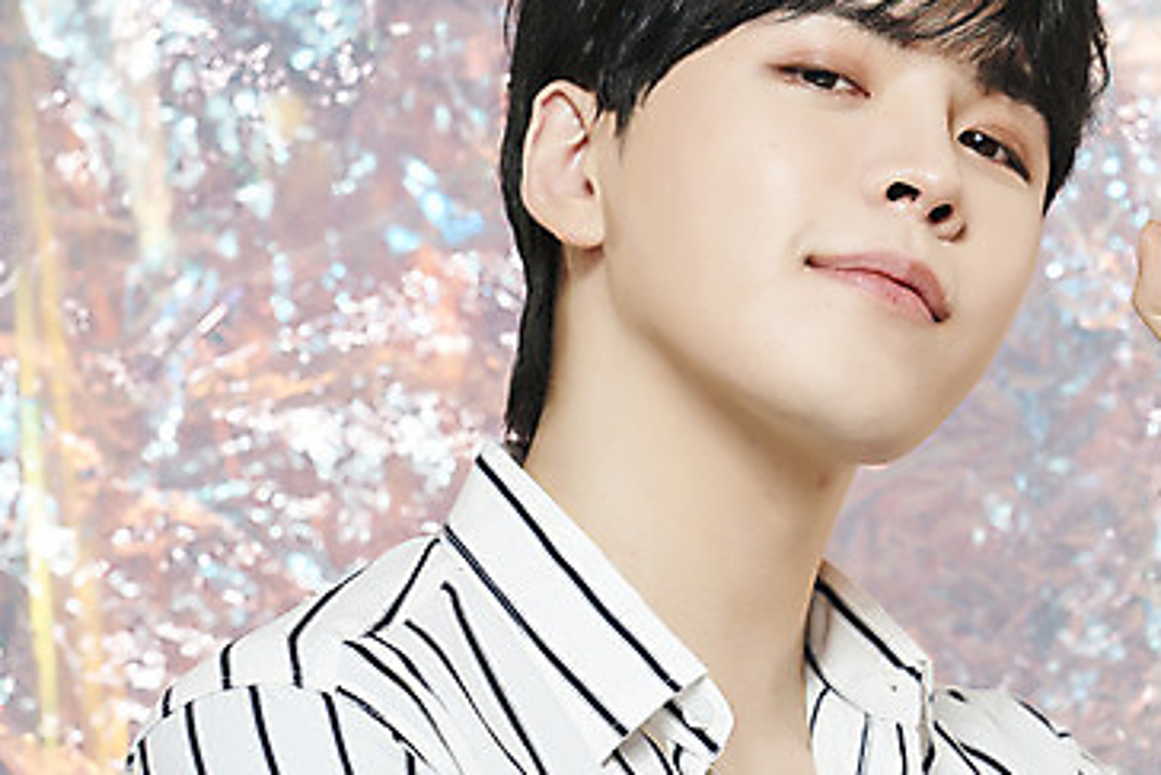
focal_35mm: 222
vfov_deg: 6.2
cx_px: 898
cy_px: 246
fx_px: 7162
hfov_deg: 9.2
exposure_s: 1/125
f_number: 5.6
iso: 64
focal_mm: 135
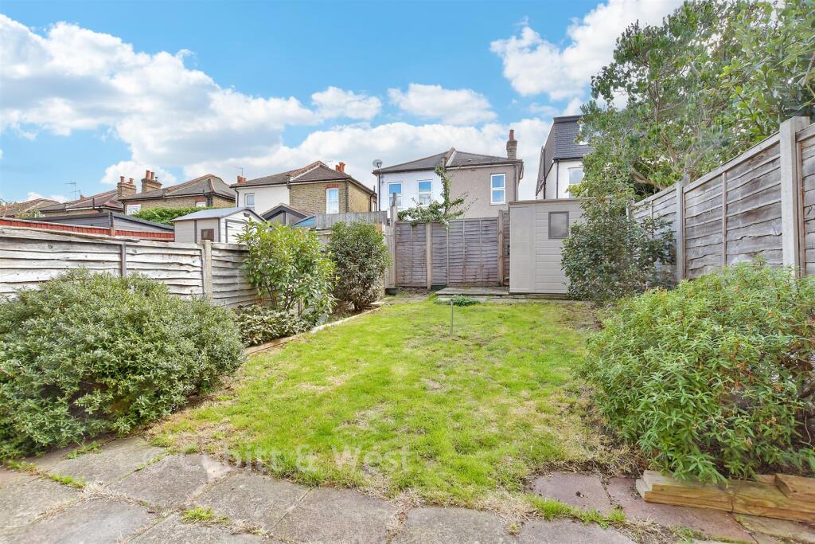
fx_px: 340
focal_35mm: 15
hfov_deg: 100.4
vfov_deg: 77.3
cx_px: 408
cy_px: 272
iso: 160
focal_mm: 10
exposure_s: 1/80
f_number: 8
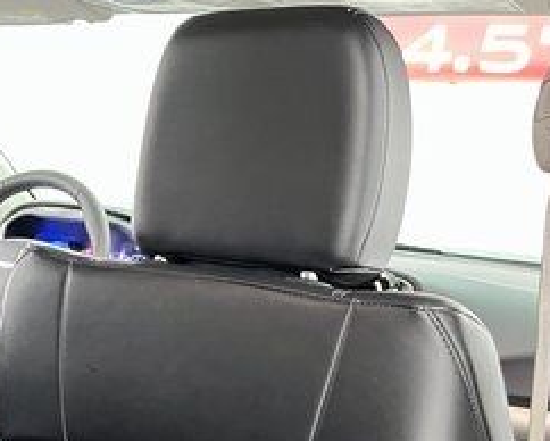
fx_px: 1091
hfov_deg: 26.5
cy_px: 523
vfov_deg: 21.3
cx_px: -23
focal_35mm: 67
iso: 640
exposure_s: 1/30
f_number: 1.6
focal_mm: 5.1
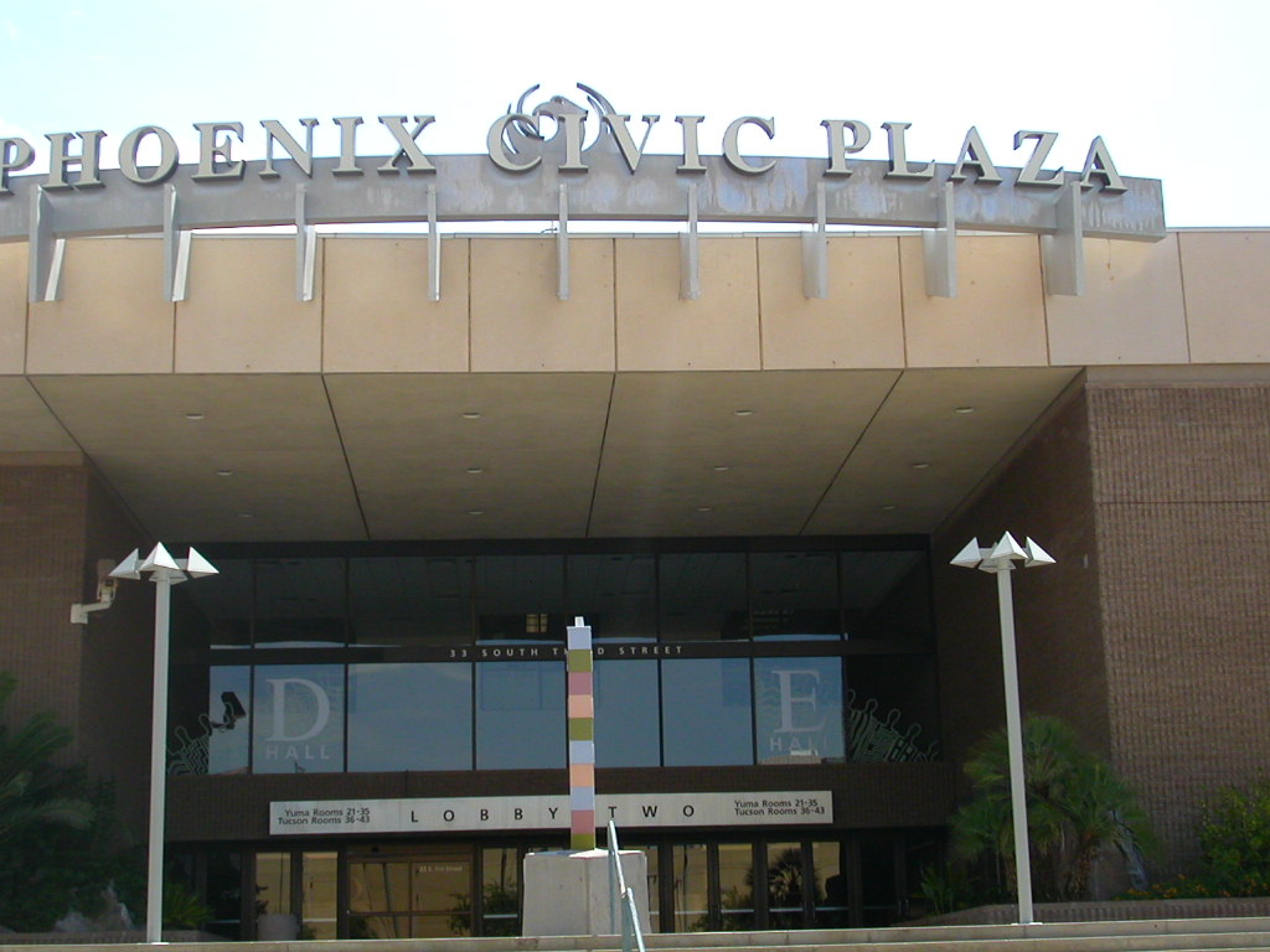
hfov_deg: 33.2
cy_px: 476
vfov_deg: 25.2
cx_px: 635
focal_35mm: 58
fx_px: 2128
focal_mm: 8.9
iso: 100
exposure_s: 1/711
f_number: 3.4
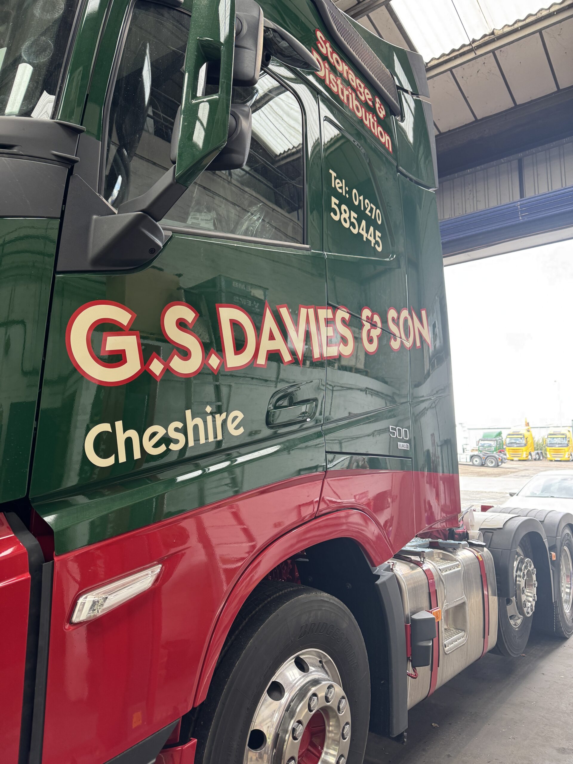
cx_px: 286
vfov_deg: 71.6
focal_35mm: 24
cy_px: 382
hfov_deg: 56.8
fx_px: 530
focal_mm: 6.76
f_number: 1.78
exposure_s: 1/121
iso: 125
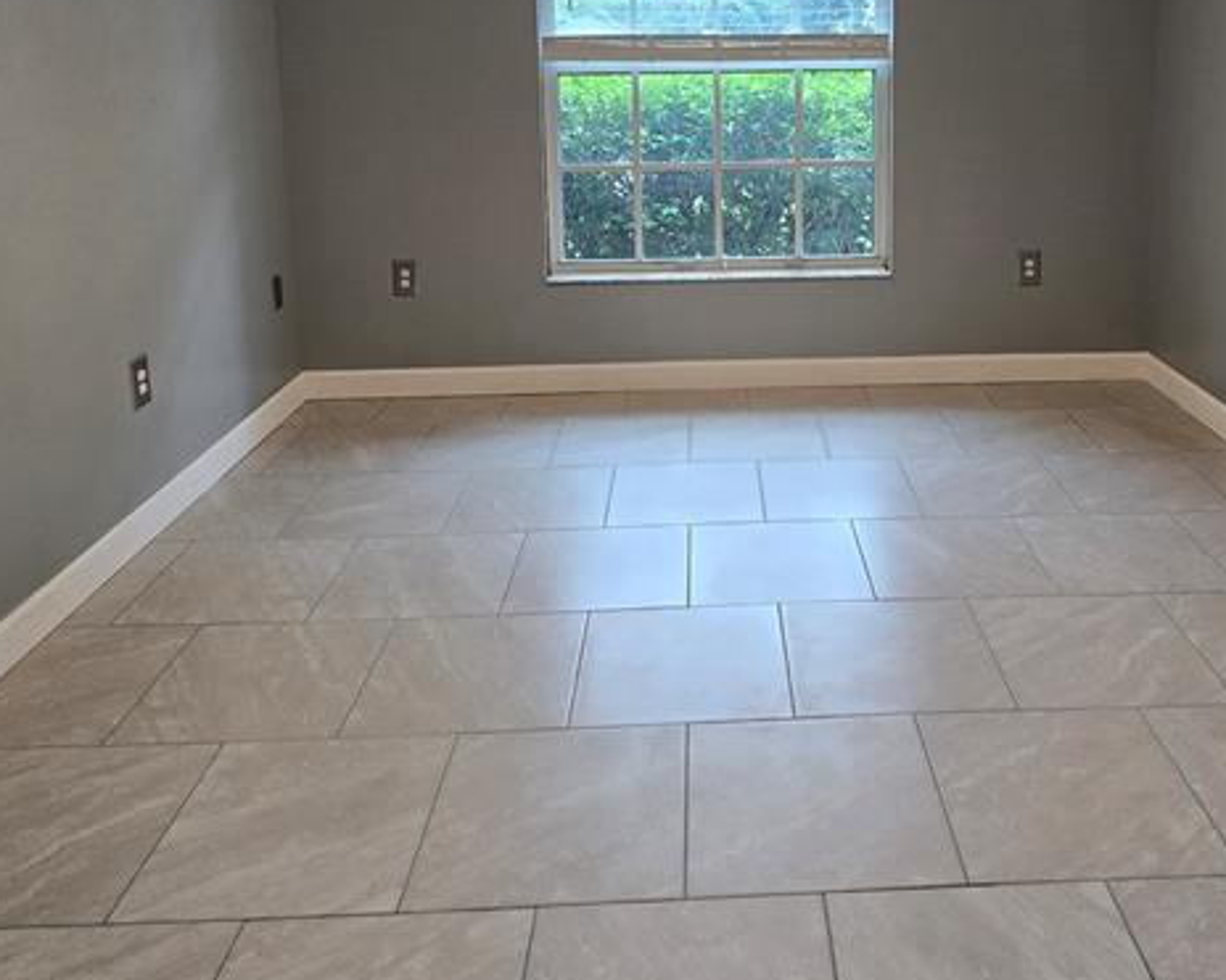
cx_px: 748
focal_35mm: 28
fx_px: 1016
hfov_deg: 61.6
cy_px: 217
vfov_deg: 49.0
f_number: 2.2
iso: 64
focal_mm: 2.2
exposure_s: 1/60
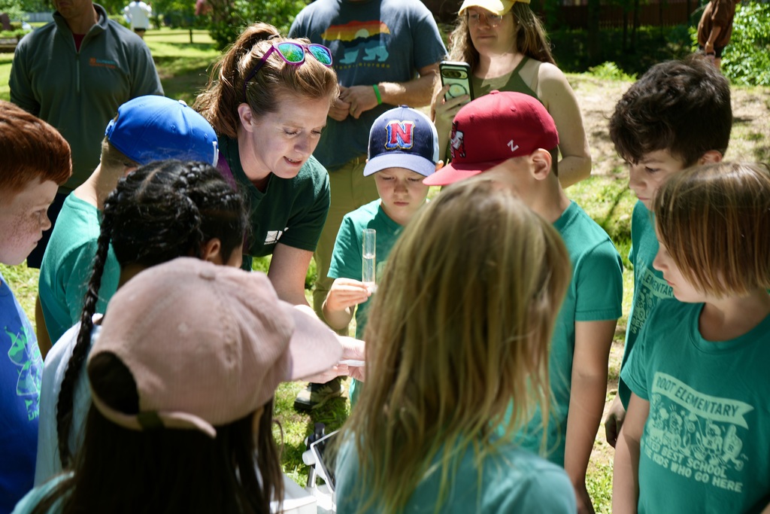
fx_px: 877
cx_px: 385
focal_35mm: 41
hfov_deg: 47.4
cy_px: 257
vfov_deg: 32.6
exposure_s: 1/125
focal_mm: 41
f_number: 5.6
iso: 100
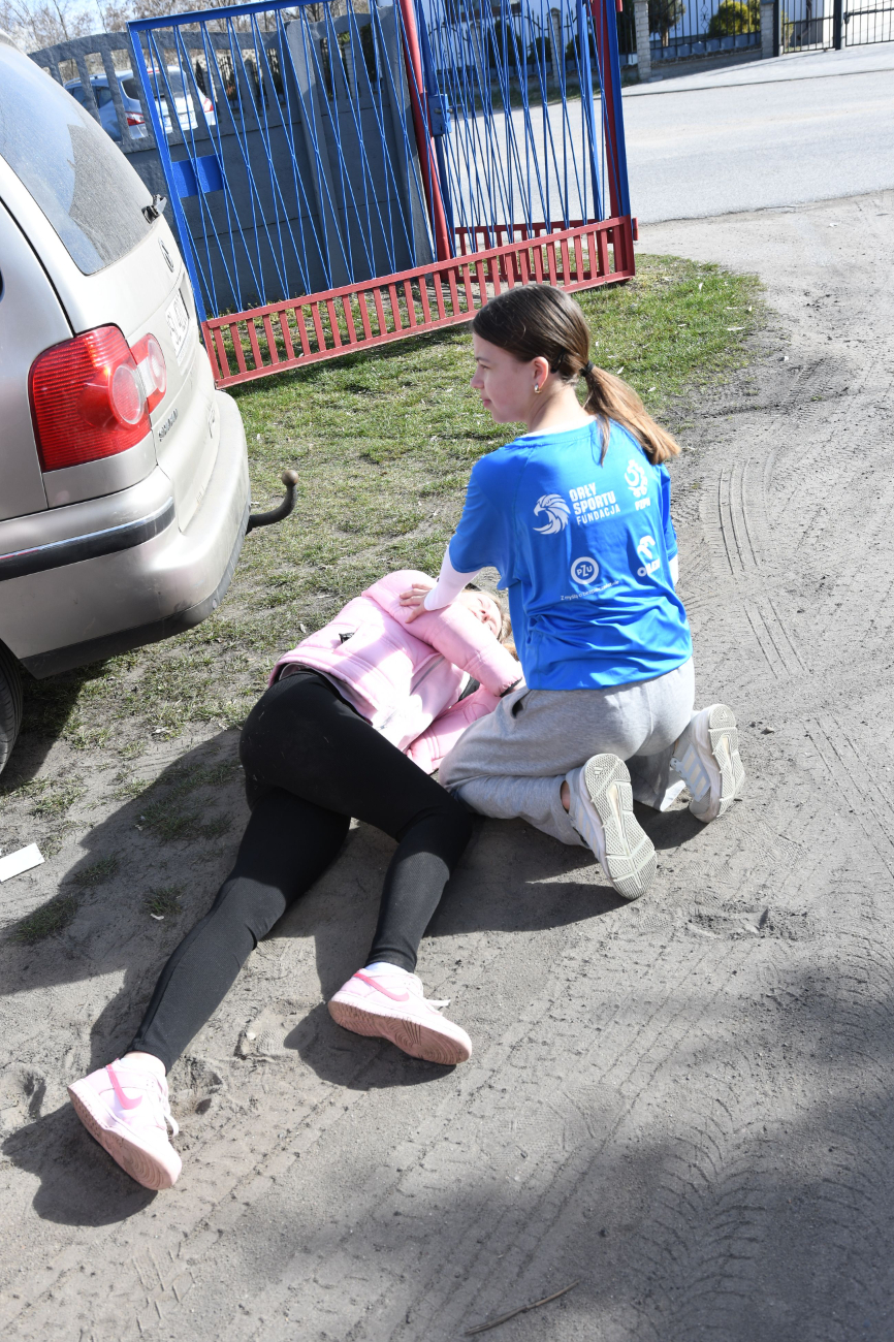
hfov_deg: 39.9
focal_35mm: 33
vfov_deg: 57.2
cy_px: 671
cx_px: 447
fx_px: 1230
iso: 100
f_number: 4
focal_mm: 22
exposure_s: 1/320
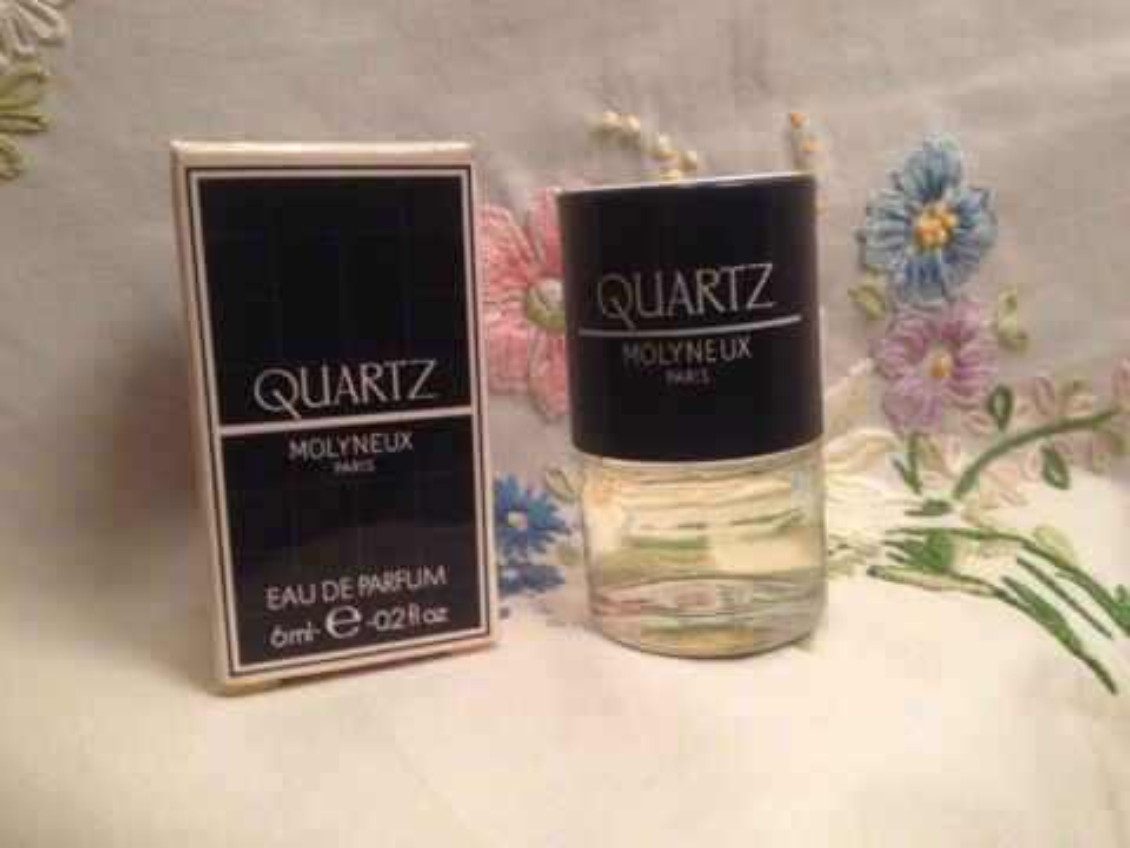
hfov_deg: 52.6
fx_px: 1143
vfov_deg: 40.7
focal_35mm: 35
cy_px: 424
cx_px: 565
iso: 250
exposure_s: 1/20
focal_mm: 4.28
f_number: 2.4
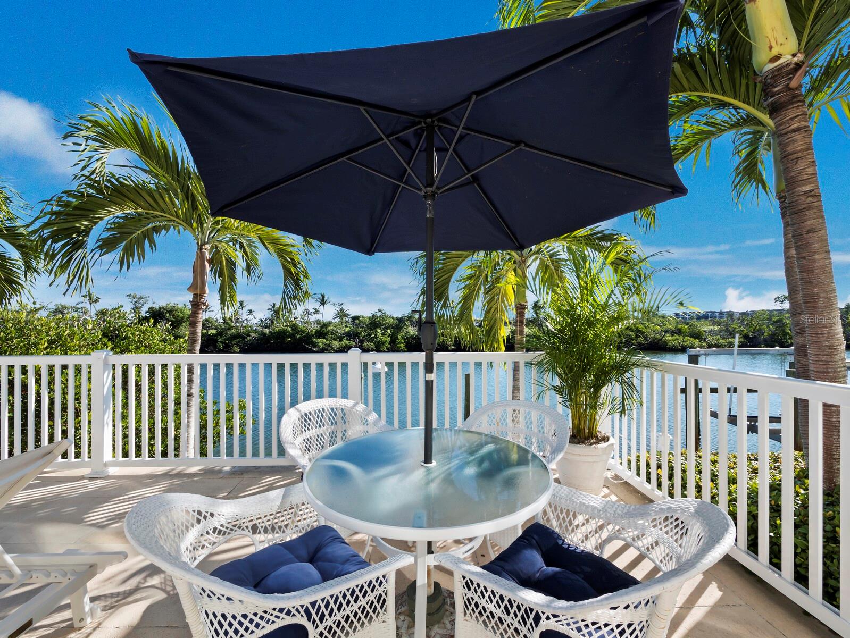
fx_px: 344
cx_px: 425
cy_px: 319
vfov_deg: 85.7
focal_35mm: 14
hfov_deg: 102.0
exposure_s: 1/125
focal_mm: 7
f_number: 11
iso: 250
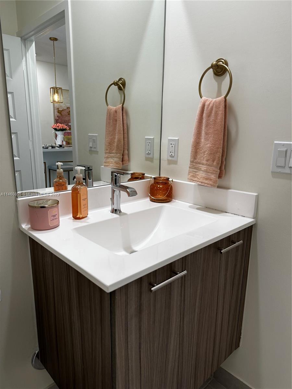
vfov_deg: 71.6
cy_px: 194
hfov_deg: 56.8
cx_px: 146
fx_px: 270
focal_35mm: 24
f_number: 1.78
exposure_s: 1/60
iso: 125
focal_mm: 6.86
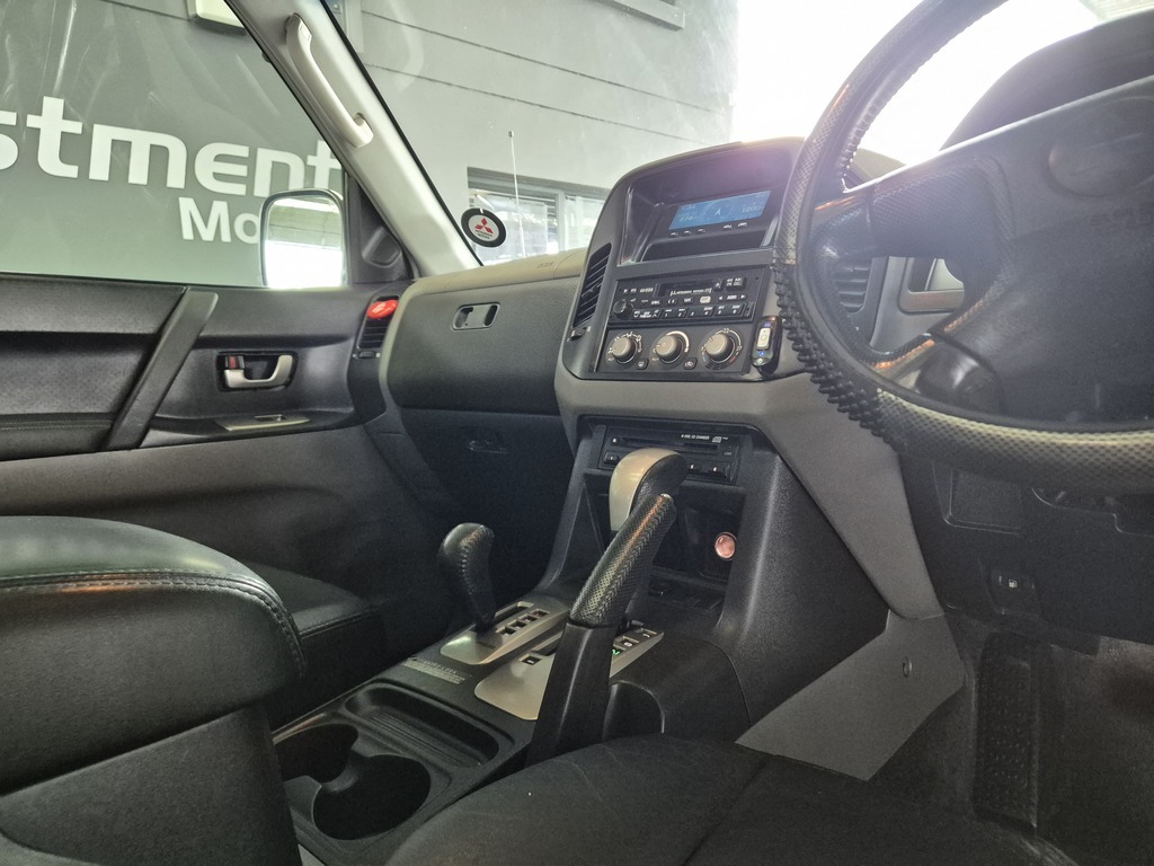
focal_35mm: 23
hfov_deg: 73.9
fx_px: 767
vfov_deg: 58.9
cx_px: 577
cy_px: 433
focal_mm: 5.4
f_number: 1.8
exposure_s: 1/100
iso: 2000
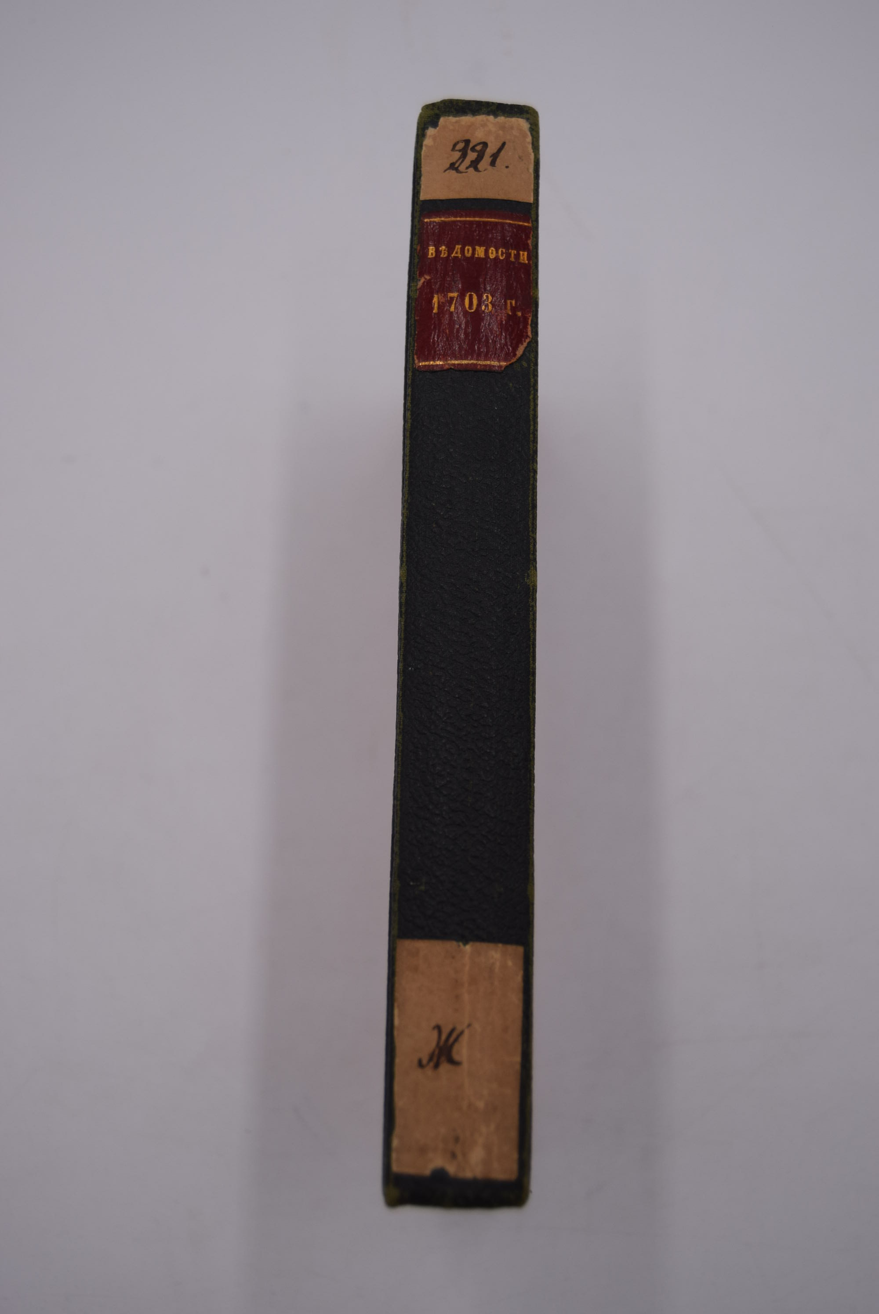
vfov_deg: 49.5
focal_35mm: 39
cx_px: 440
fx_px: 1426
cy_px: 657
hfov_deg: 34.3
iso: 400
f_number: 4.5
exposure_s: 1/1250
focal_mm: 26
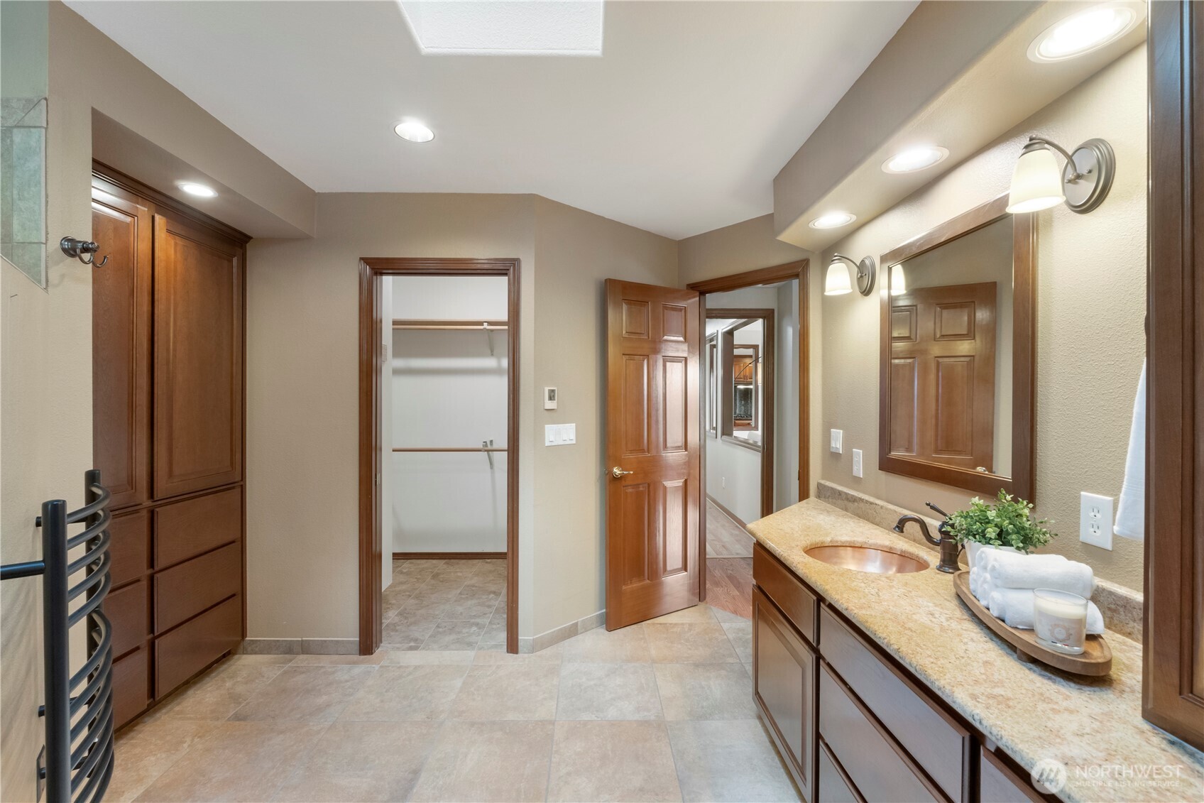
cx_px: 602
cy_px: 402
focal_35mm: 15
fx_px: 502
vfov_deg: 77.3
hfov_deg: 100.4
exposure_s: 1/25
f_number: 9
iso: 800
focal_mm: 10
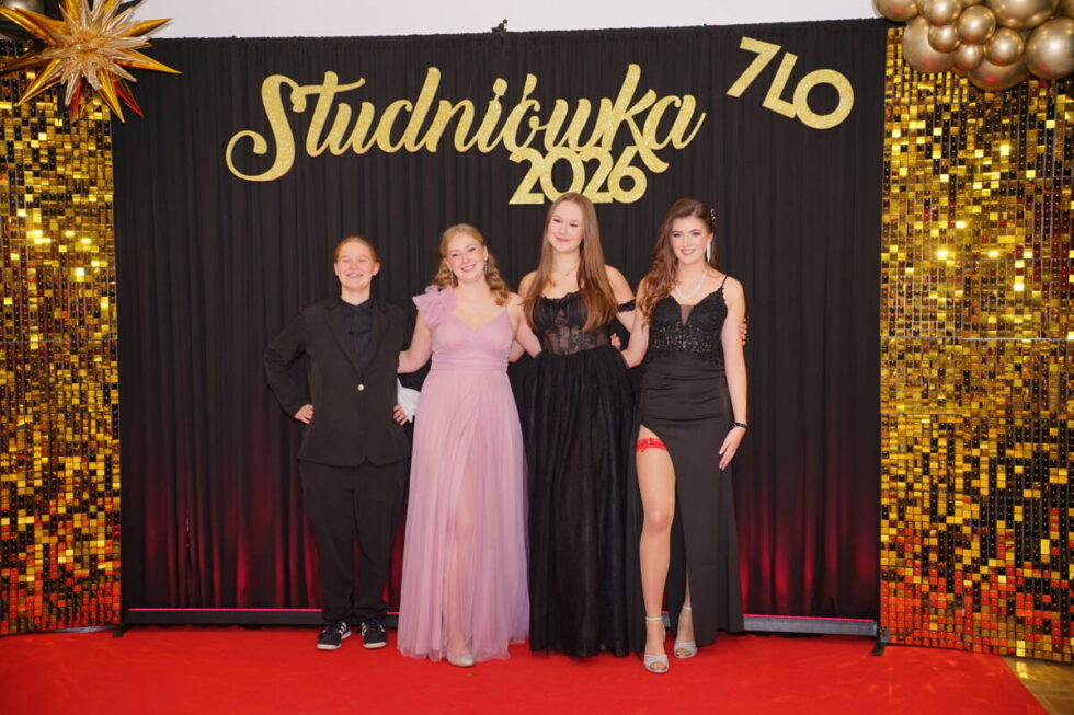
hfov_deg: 45.4
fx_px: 1283
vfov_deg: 31.2
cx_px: 537
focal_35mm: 43
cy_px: 358
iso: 400
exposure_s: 1/250
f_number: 2.8
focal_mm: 43
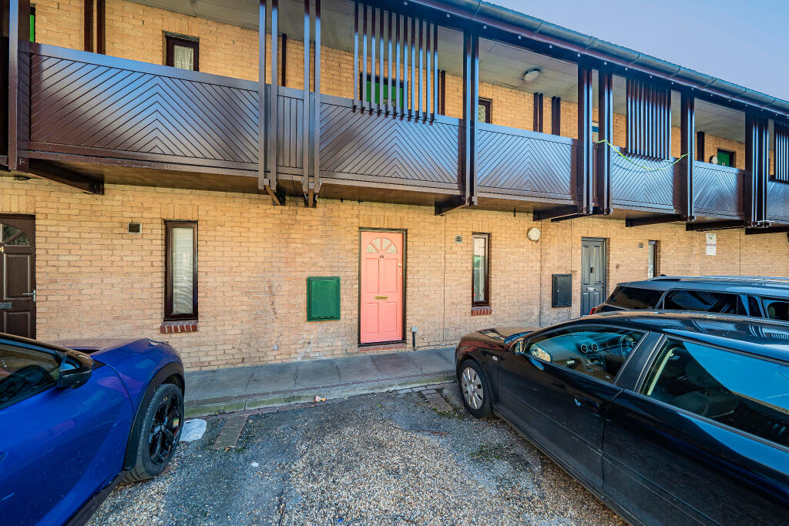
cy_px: 263
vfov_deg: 90.0
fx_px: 263
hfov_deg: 112.6
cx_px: 394
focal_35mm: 12
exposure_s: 1/50
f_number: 9
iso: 320
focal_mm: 12
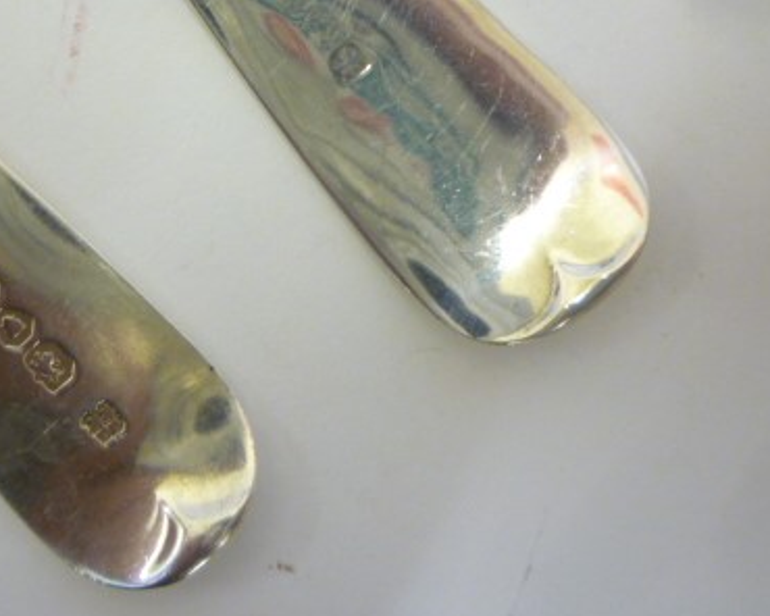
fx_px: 1117
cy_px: 164
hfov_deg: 37.0
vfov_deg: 30.4
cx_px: 177
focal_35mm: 49
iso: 250
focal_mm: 5.2
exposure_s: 1/30
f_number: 3.3
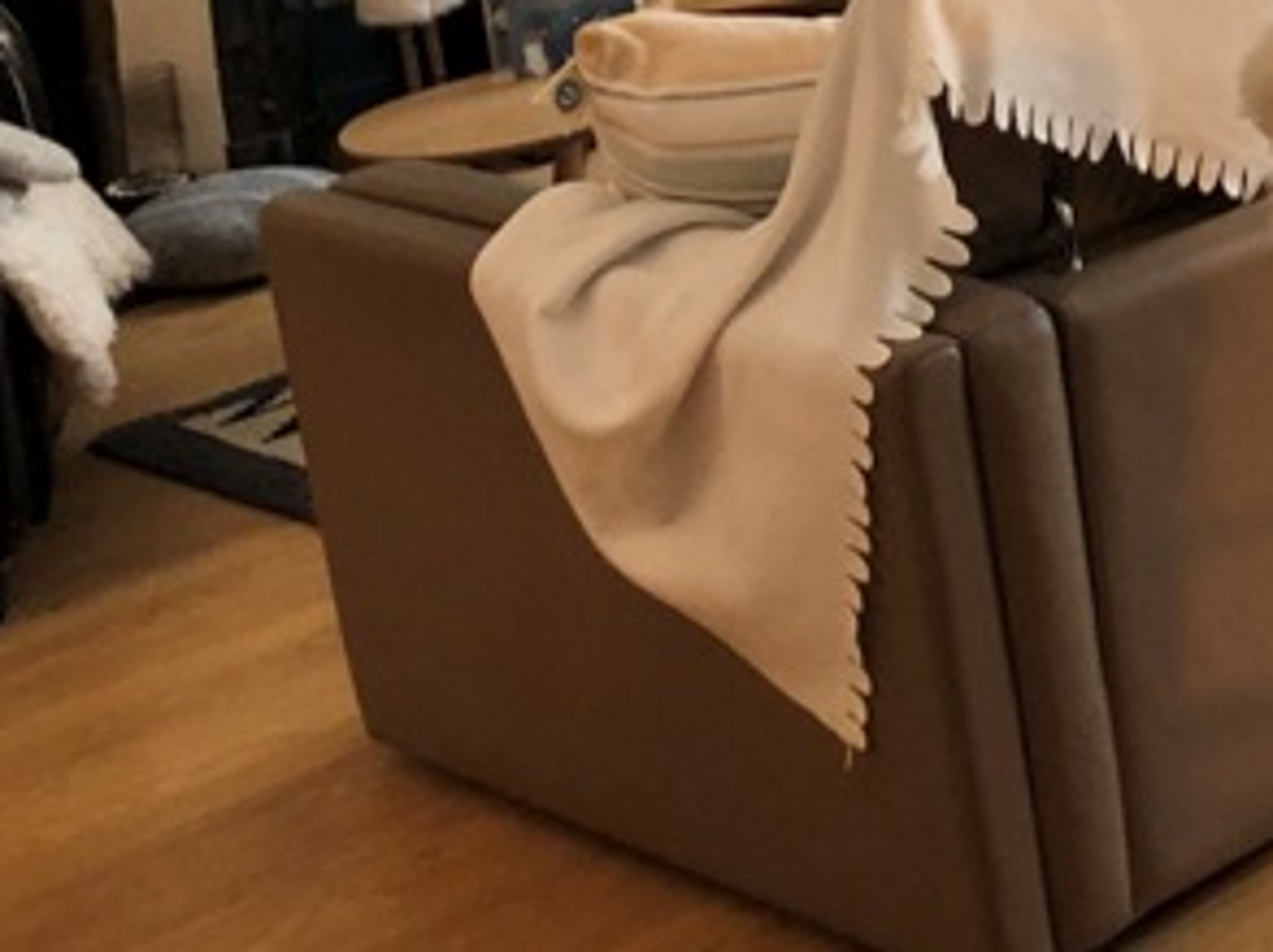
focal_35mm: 98
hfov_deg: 18.5
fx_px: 3600
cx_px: 1703
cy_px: -278
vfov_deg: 14.4
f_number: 1.8
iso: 40
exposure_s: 1/20
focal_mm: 3.99
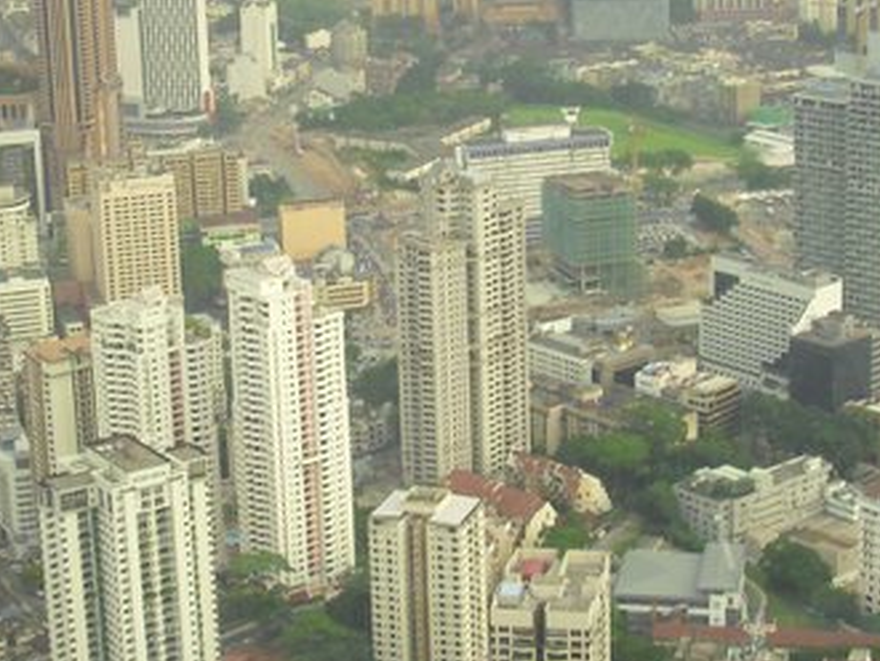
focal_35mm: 92
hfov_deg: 21.3
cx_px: 397
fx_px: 2341
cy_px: 200
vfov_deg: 16.0
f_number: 2.8
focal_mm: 6.2
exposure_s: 1/80
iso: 100
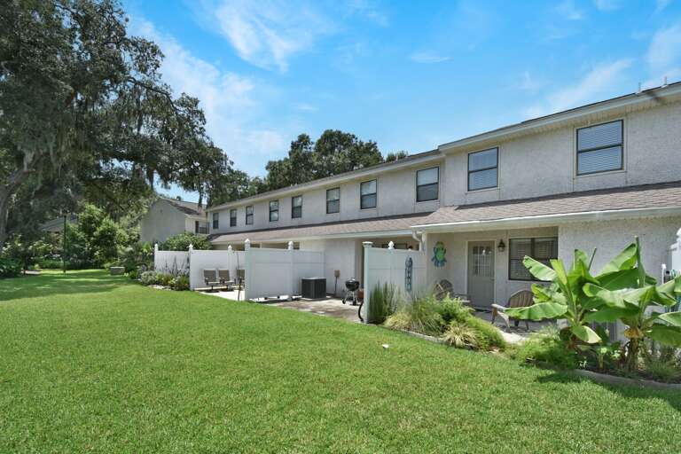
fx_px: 284
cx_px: 340
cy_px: 227
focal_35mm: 15
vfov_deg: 77.3
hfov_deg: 100.4
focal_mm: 10
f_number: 8
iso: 400
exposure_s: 1/1000
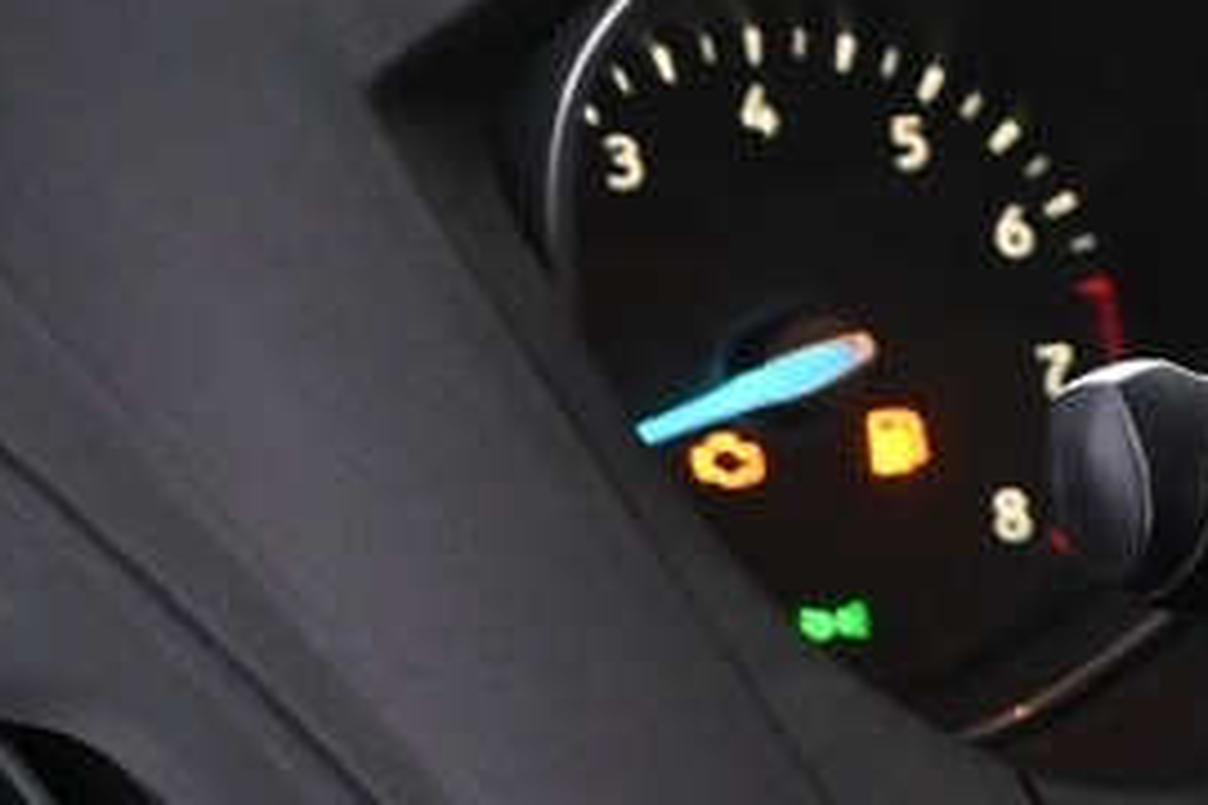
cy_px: 572
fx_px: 5738
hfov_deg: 10.4
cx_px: 2850
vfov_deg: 8.0
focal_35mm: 171
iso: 3200
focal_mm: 19
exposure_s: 1/40
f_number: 3.8
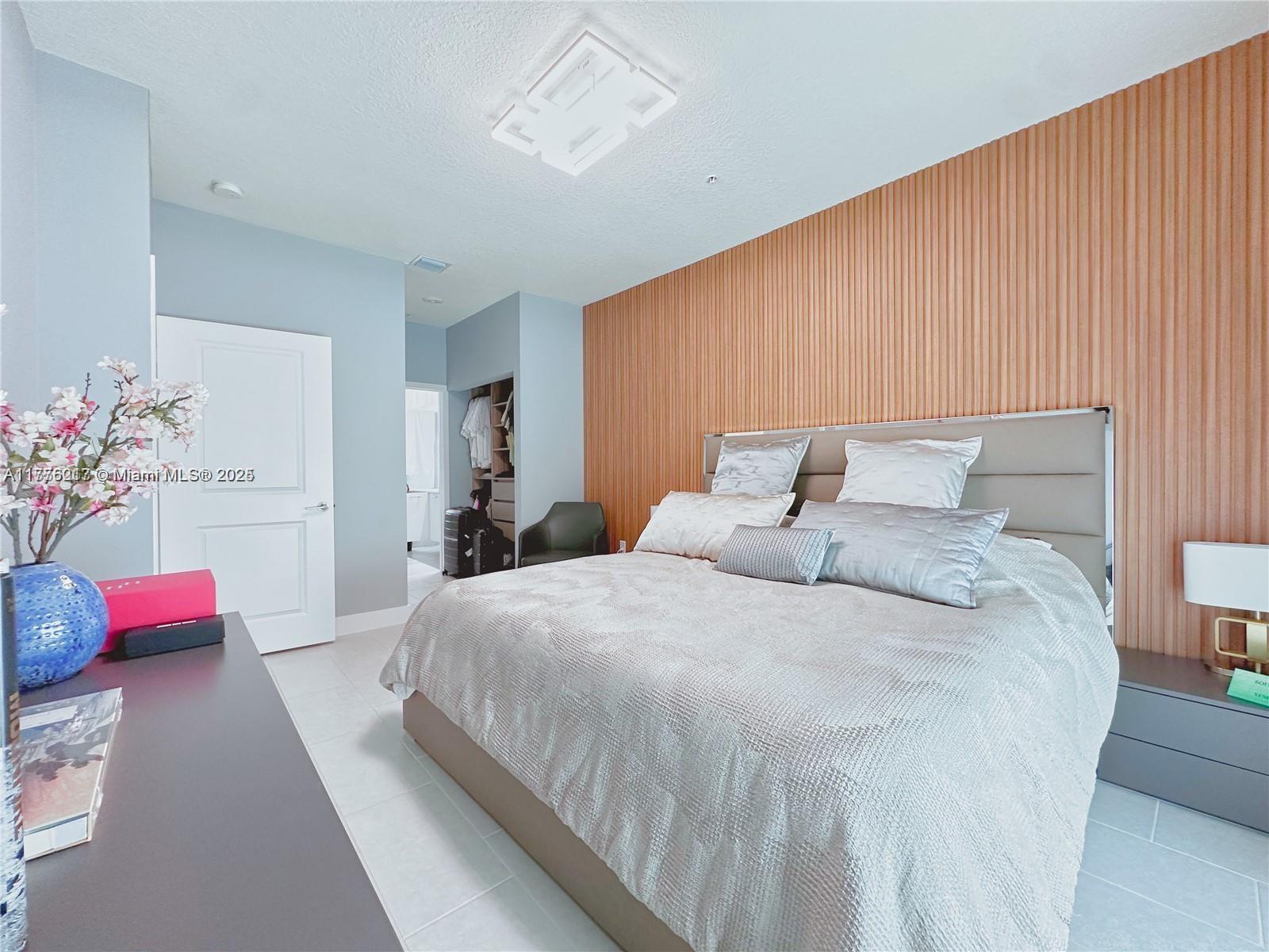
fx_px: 513
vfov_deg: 85.7
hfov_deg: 102.1
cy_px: 476
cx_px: 634
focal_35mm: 14
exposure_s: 1/104
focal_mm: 2.22
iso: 200
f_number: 2.2
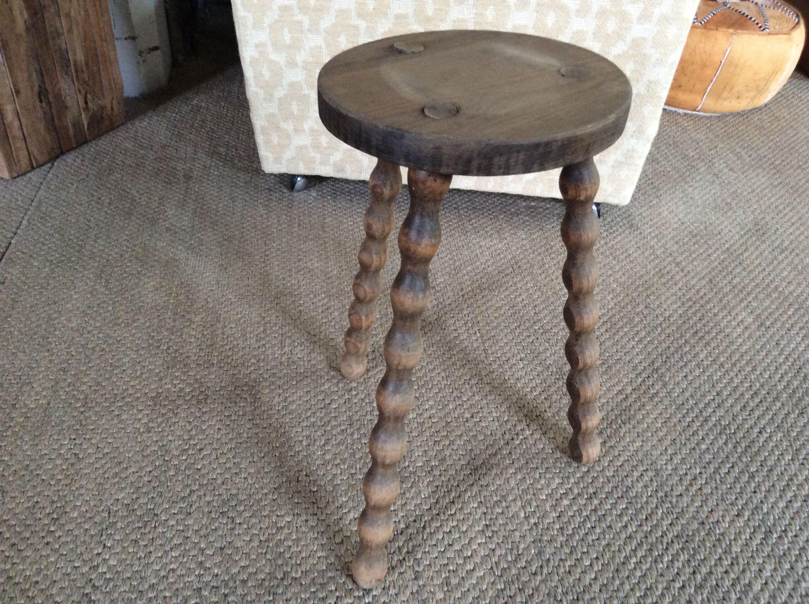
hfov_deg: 56.9
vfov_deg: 44.1
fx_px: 747
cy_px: 302
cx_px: 404
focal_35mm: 32
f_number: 2.4
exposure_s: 1/25
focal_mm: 3.3
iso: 160
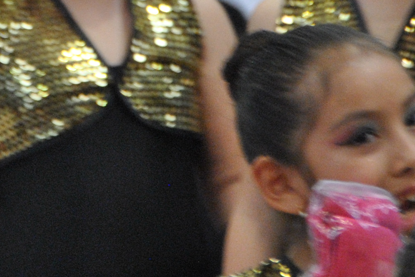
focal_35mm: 988
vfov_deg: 1.4
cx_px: 92
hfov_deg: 2.1
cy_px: -7
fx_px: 11387
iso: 800
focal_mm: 170
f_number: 6
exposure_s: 1/50
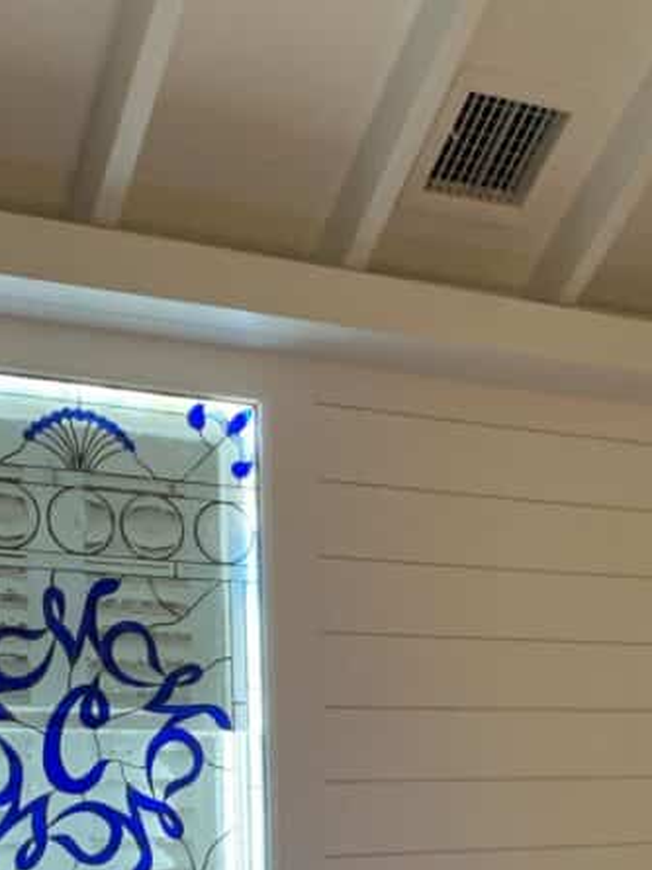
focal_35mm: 60
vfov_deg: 30.5
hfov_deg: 24.4
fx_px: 1507
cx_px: 403
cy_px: 813
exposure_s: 1/30
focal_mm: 4.25
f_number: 1.8
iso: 400
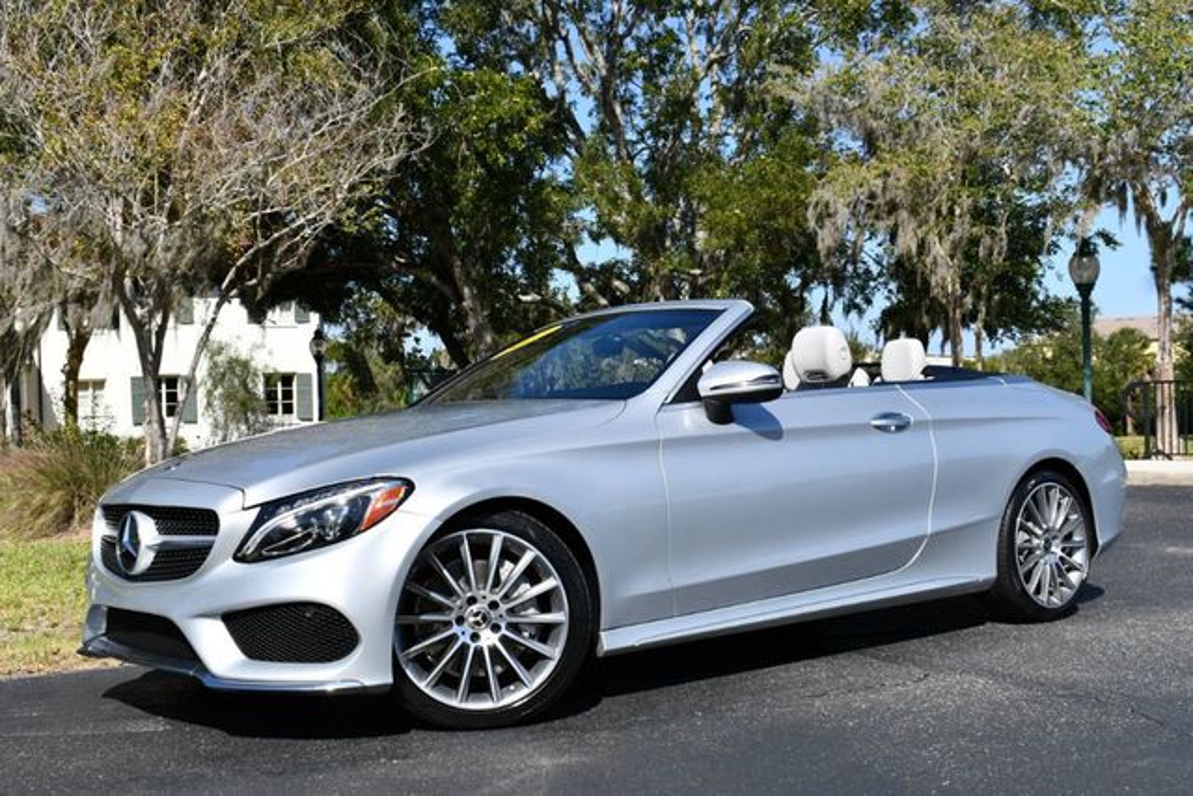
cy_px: 398
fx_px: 1525
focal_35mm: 46
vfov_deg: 29.3
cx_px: 596
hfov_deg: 42.7
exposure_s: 1/320
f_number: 9
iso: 100
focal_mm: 23
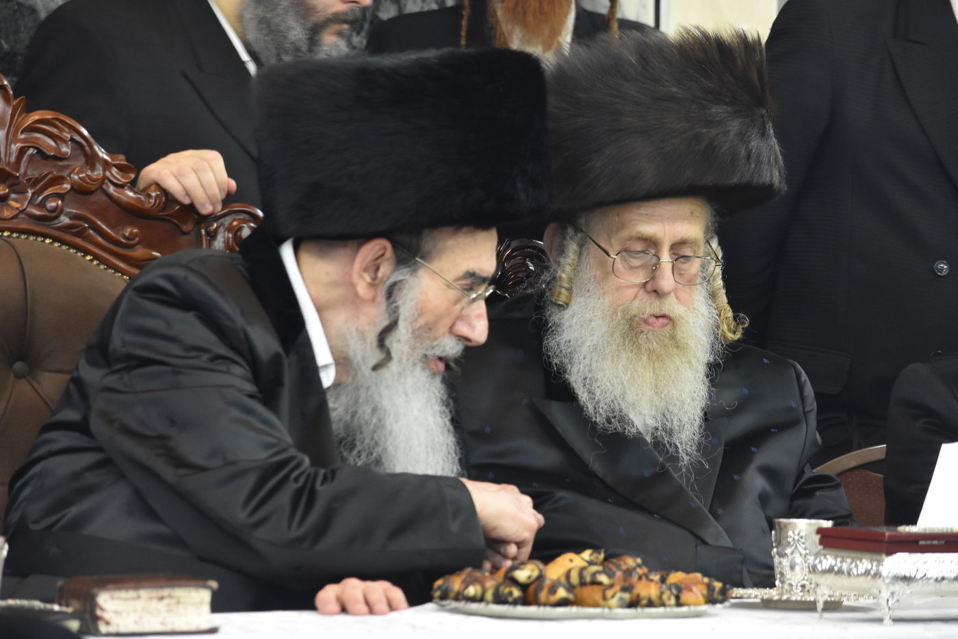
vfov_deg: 6.5
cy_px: 320
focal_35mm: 210
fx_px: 5589
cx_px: 479
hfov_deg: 9.8
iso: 1600
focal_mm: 140
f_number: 5.6
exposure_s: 1/60
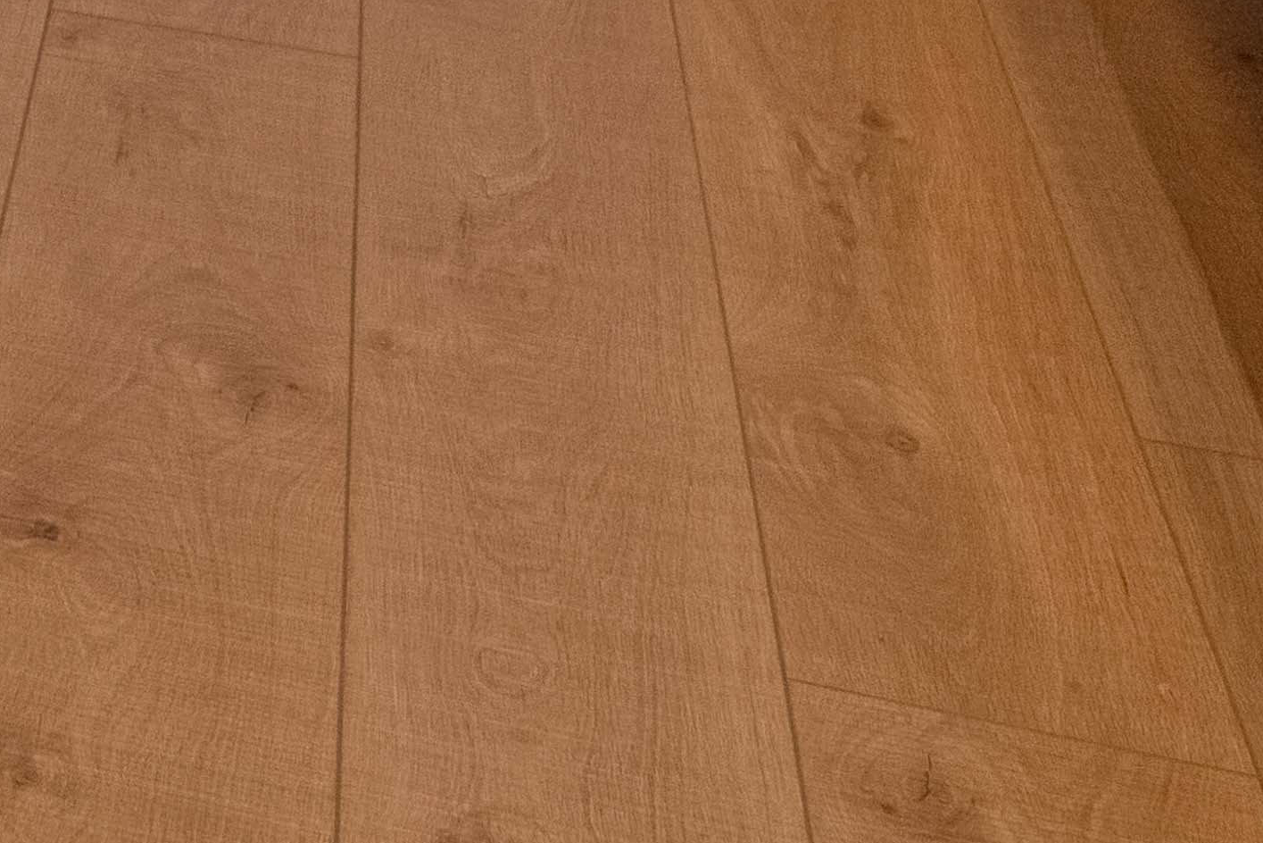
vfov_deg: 10.4
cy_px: -1694
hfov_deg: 17.5
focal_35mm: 94
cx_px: -1020
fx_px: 3298
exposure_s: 1/2.5
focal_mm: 14
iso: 500
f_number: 14
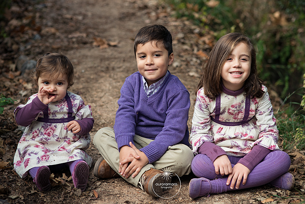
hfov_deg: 23.9
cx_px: 152
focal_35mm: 85
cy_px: 102
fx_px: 720
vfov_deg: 16.1
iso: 500
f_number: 2.8
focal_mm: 85
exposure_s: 1/1250
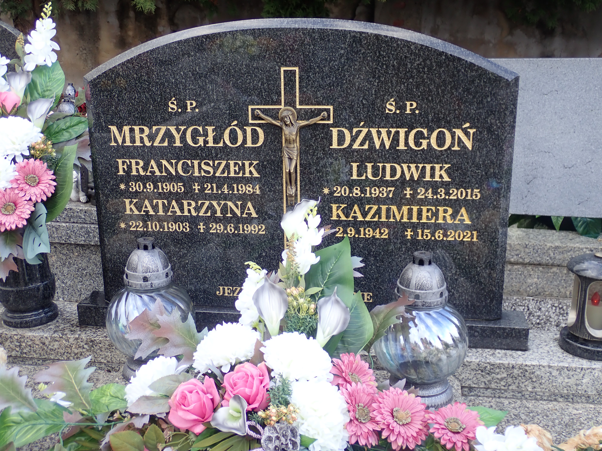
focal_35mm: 40
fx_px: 696
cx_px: 301
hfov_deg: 46.8
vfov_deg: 36.0
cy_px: 226
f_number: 2.8
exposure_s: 1/80
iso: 100
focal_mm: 7.34
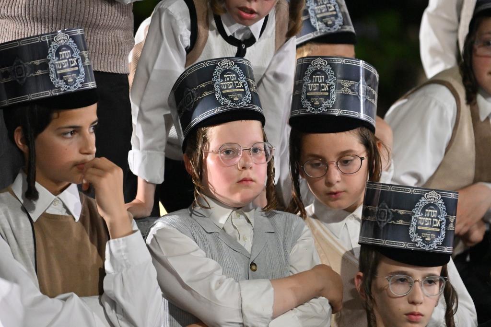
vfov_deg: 5.2
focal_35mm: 262
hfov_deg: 7.9
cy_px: 164
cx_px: 246
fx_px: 3572
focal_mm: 175
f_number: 2.8
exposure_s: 1/125
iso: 1600
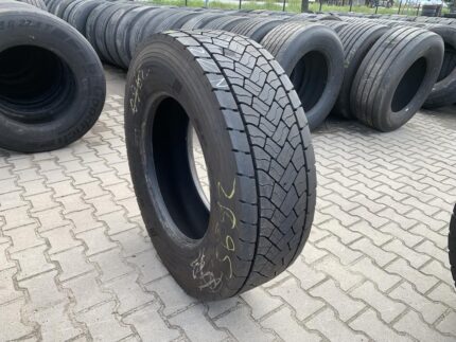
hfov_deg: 67.3
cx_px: 228
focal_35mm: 26
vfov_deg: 53.1
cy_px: 171
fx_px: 343
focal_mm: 4.25
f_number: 1.8
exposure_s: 1/350
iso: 25
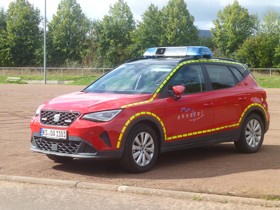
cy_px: 105
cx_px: 140
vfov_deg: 17.4
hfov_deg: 23.0
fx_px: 688
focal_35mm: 85
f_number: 5.2
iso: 100
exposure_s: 1/250
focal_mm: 15.1
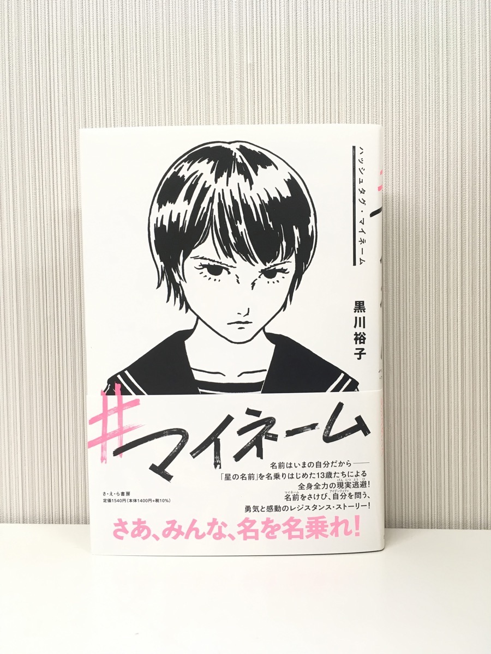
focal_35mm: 29
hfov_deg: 48.2
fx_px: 548
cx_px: 246
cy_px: 327
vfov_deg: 61.7
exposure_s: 1/40
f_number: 2.2
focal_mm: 4.15
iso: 25
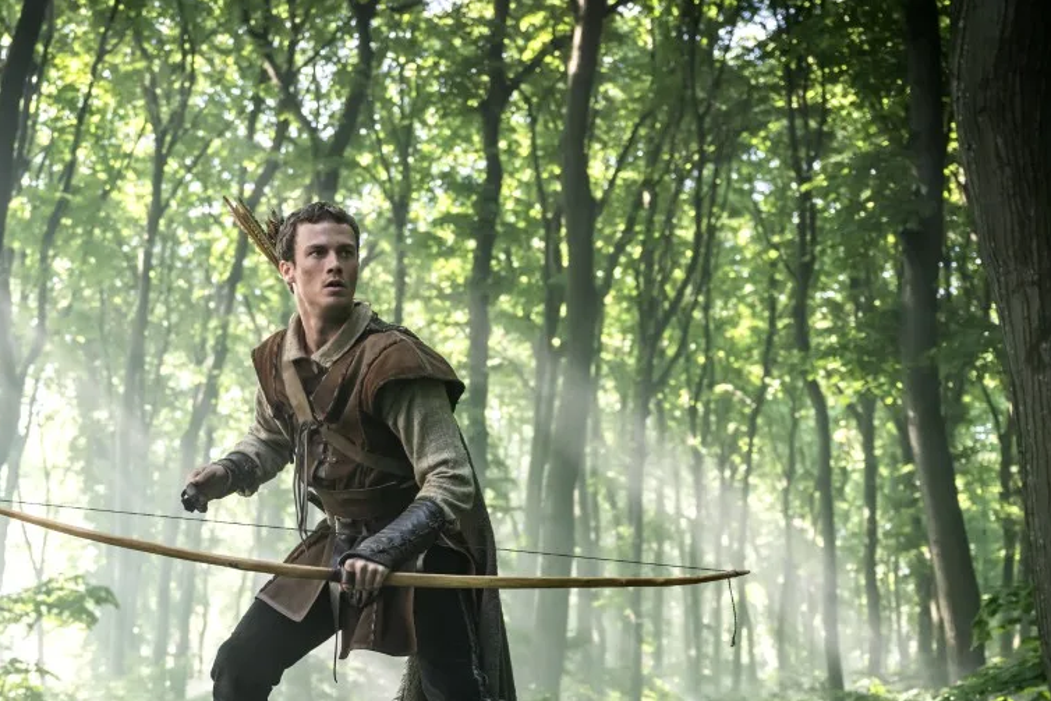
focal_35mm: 55
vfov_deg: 24.4
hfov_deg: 35.8
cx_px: 333
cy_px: 524
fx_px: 1606
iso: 1250
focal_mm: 36
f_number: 2.8
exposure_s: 1/640
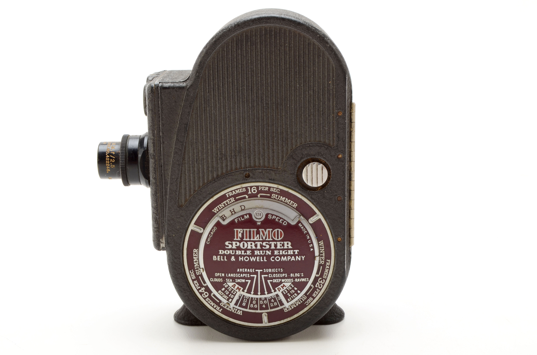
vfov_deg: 21.5
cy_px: 178
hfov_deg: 32.0
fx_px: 938
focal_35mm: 63
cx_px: 268
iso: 100
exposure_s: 1/160
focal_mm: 42
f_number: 18
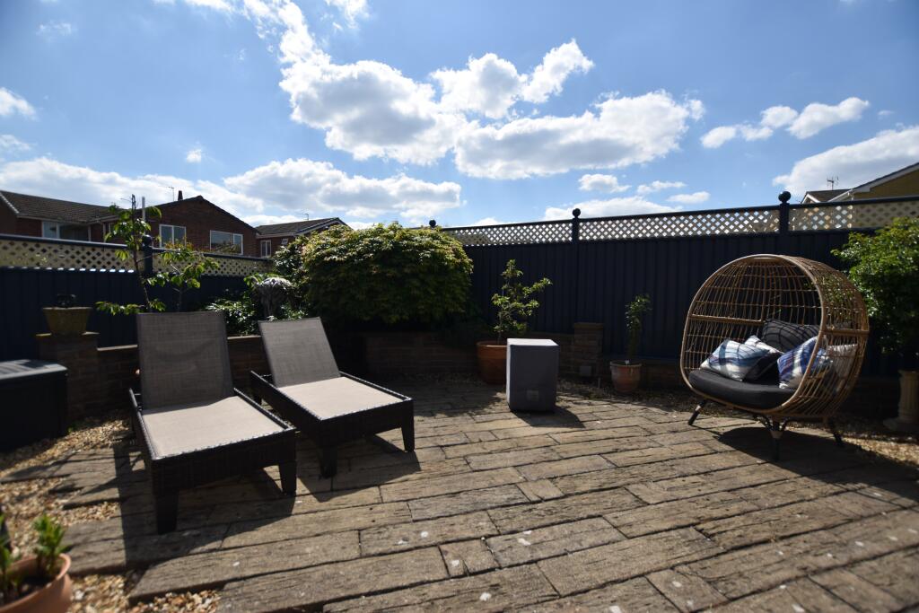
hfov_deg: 100.4
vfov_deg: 77.3
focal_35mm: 15
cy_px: 306
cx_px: 460
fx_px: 383
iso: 100
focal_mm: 10
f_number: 3.5
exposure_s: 1/2500
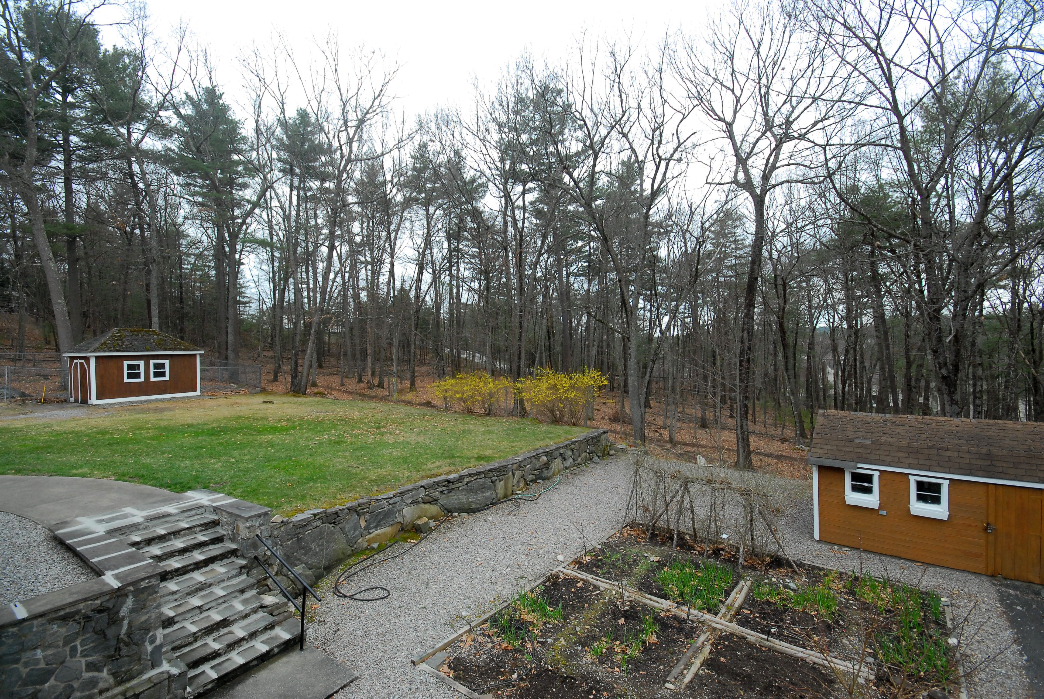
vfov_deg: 77.5
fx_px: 436
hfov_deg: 100.3
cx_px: 522
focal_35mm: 15
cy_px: 350
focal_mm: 10
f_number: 9
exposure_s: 1/125
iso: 500
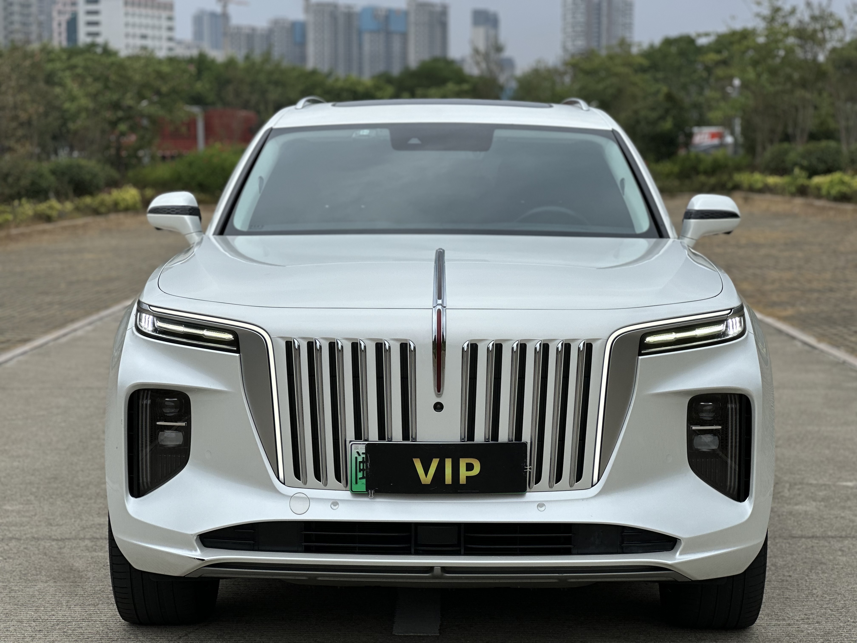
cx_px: 428
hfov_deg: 25.3
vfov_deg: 19.1
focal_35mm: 77
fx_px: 1906
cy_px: 322
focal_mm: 9
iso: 32
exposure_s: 1/407
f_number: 2.8
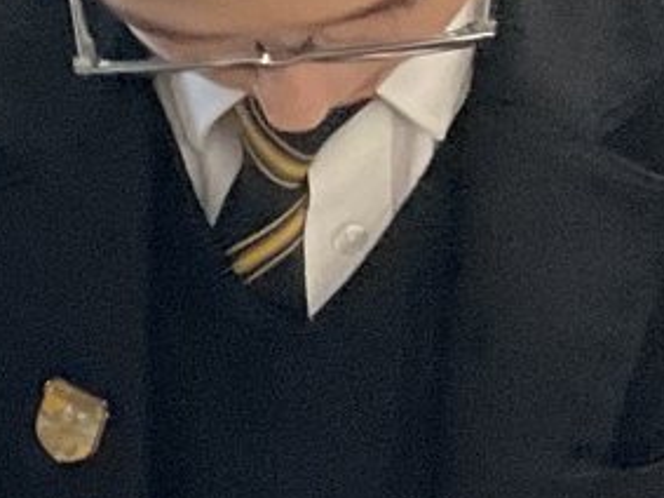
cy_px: 1019
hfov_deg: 8.8
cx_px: -781
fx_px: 4026
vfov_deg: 6.8
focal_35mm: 210
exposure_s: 1/60
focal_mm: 3
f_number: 1.8
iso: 200
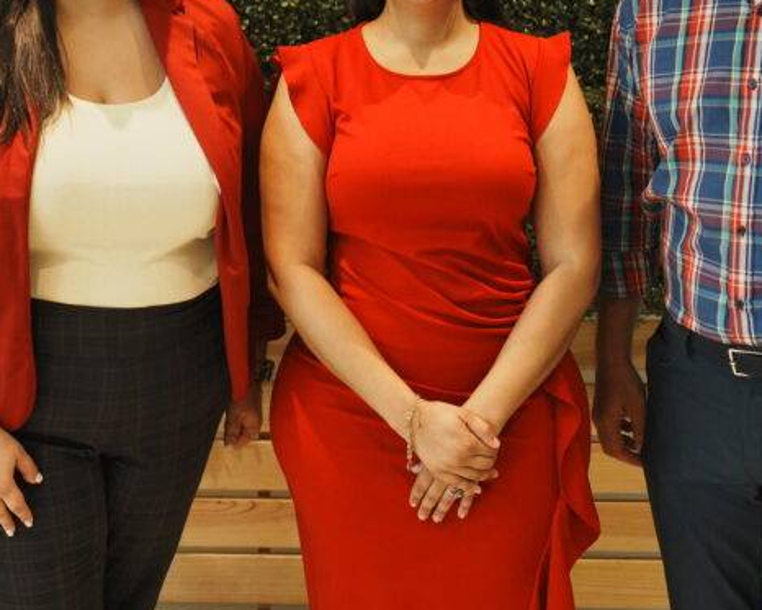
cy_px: 76
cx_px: 182
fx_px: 1489
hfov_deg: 28.3
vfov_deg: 22.7
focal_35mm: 66
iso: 1000
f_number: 2.8
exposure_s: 1/200
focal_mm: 32
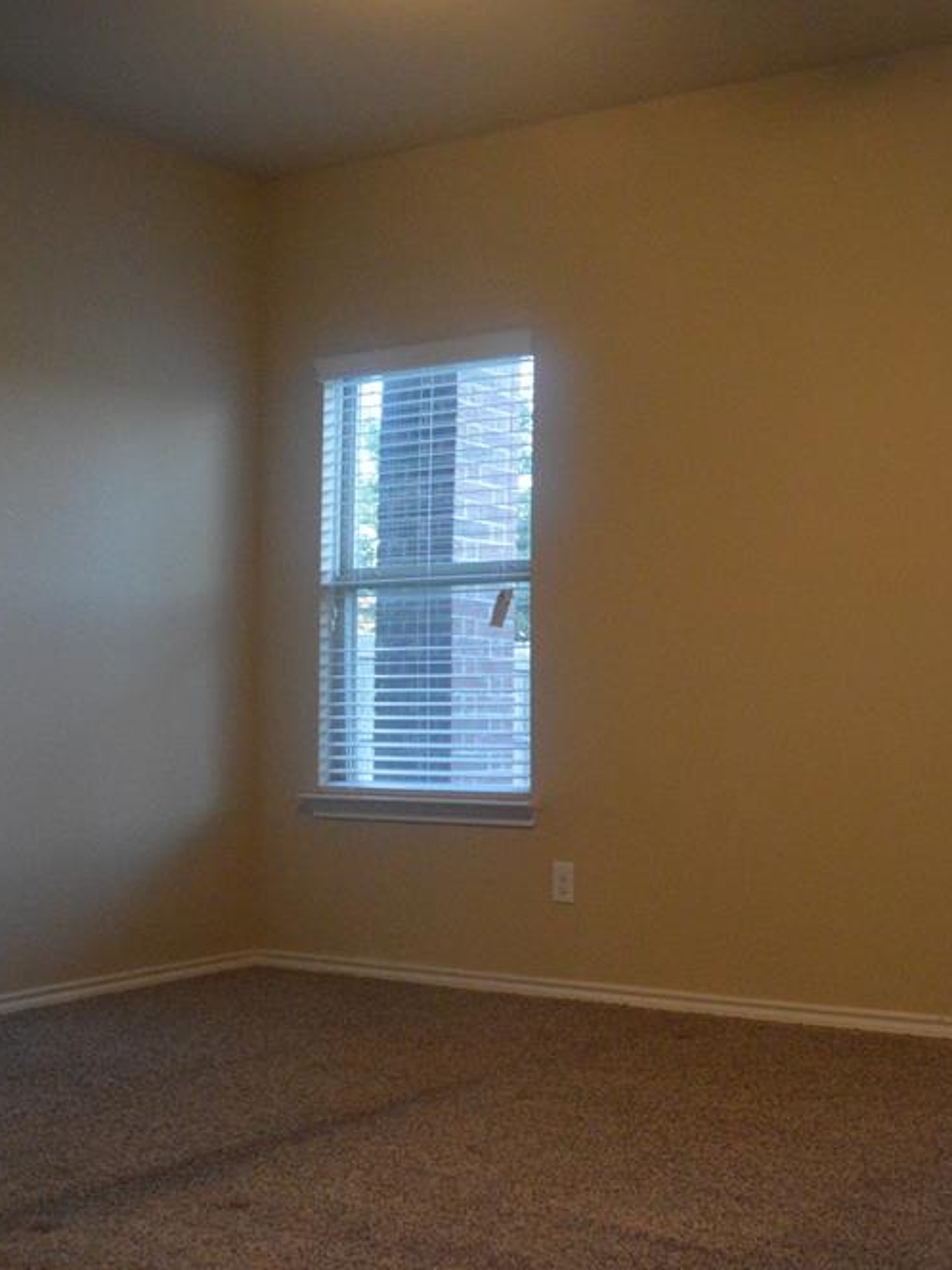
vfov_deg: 46.8
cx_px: 864
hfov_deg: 33.9
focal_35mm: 40
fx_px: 1467
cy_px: 635
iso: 3200
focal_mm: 18
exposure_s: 1/160
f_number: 6.3
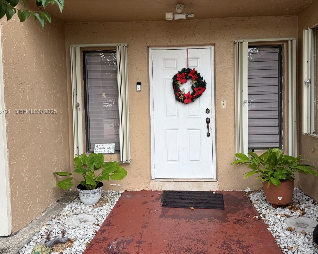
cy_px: 112
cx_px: 177
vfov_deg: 49.9
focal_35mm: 29
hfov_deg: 60.3
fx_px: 273
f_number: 1.78
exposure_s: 1/708
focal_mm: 6.76
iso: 80
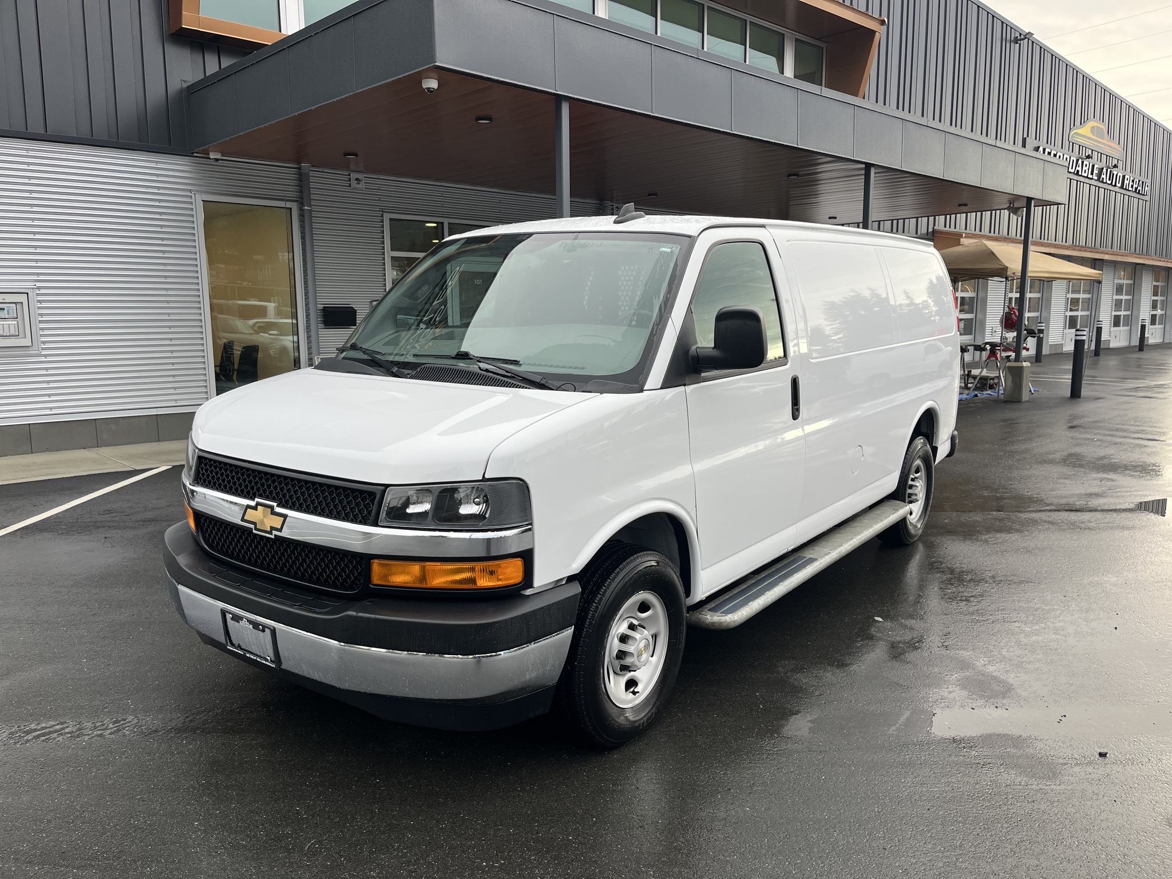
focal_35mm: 26
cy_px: 440
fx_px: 880
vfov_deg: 53.1
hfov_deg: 67.3
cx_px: 586
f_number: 1.6
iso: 50
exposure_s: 1/308
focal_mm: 5.1
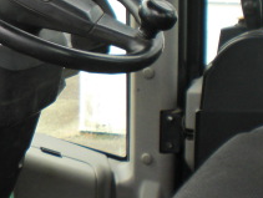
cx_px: -101
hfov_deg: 16.0
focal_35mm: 115
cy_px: 108
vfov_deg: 12.9
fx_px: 875
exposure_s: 1/125
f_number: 3.1
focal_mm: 6.3
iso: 100
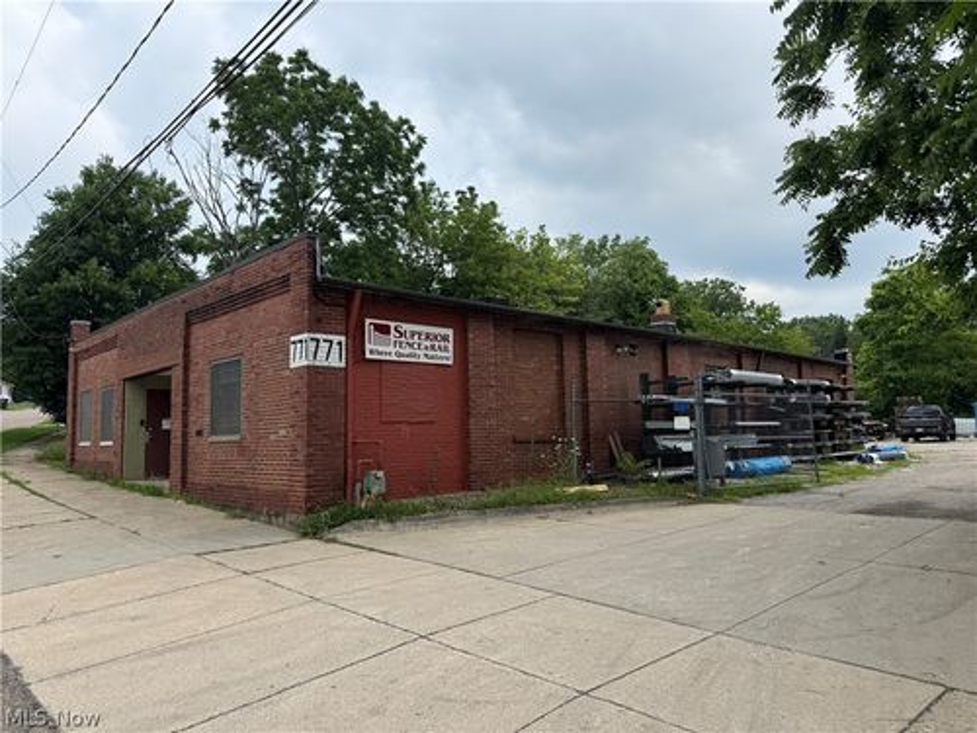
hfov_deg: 71.6
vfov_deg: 56.8
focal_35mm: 24
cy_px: 366
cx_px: 488
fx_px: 677
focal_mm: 6.76
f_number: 1.78
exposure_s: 1/4310
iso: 80
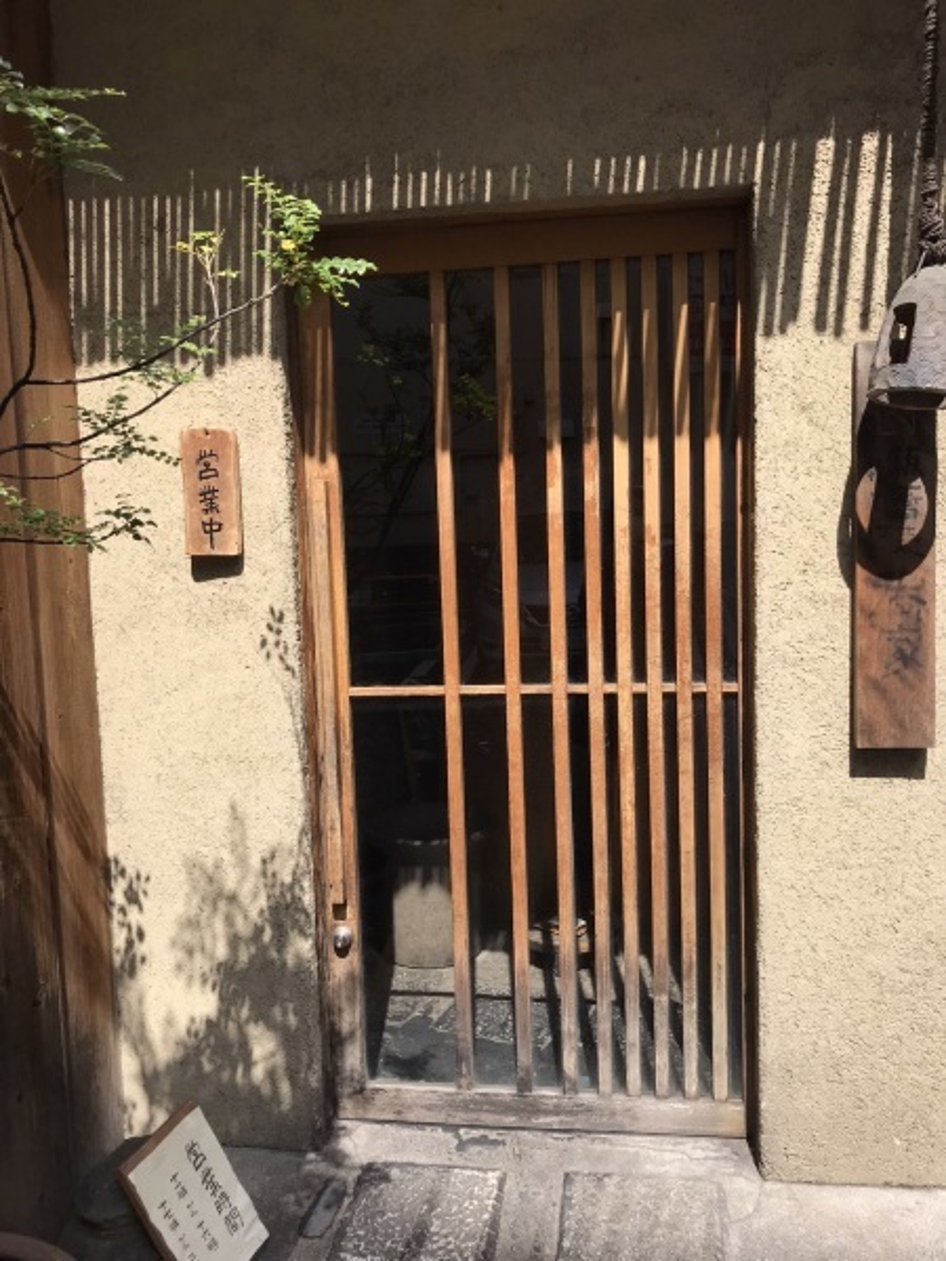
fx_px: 1020
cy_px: 630
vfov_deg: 63.4
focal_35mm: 28
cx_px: 473
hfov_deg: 49.7
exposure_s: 1/1408
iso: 20
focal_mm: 3.99
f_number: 1.8
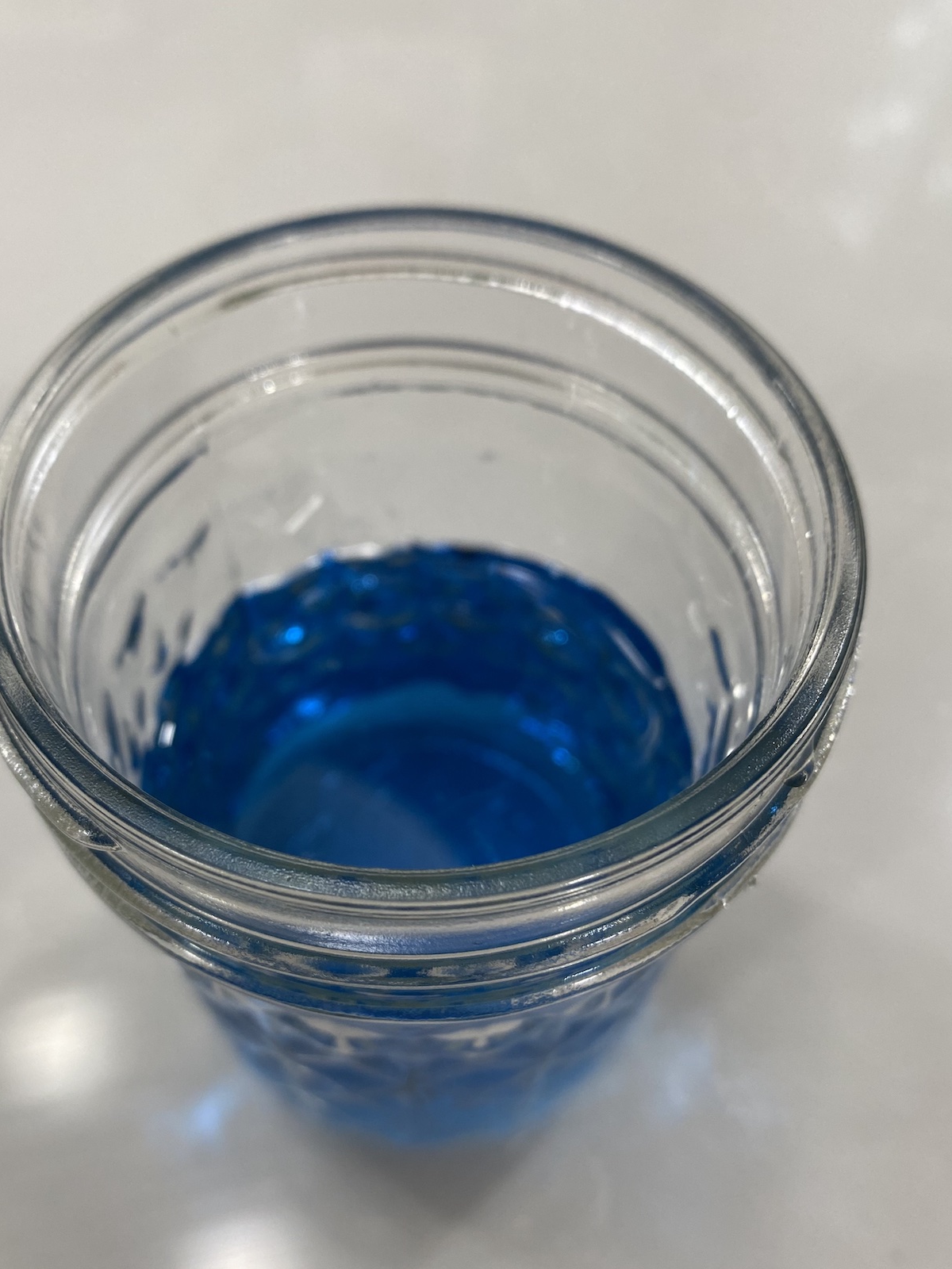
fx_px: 1100
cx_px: 416
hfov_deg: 46.7
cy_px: 711
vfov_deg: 59.8
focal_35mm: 30
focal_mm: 4.25
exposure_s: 1/120
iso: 125
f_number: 1.8
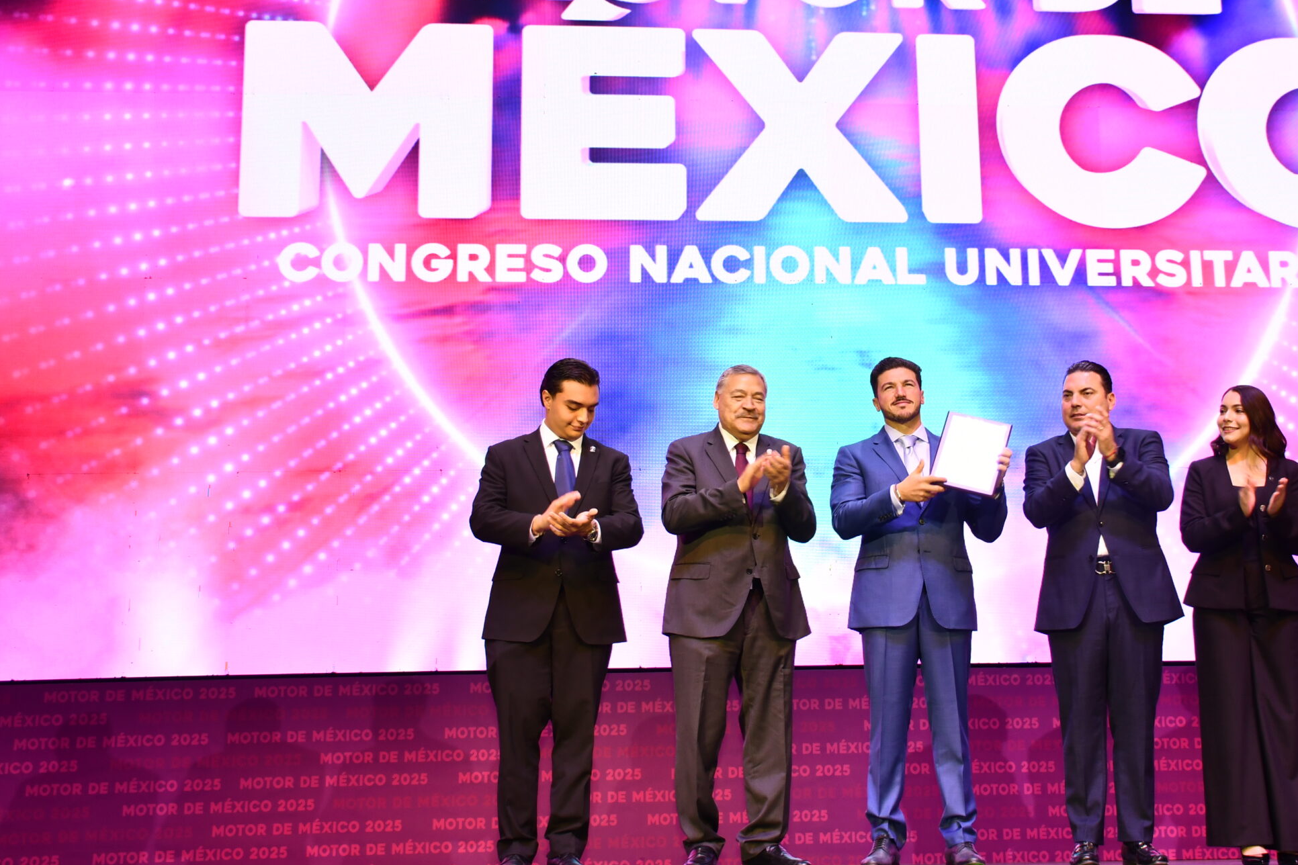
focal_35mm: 53
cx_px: 806
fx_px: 1911
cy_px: 370
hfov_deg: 37.3
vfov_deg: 25.5
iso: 320
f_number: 4.5
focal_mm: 27
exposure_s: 1/60
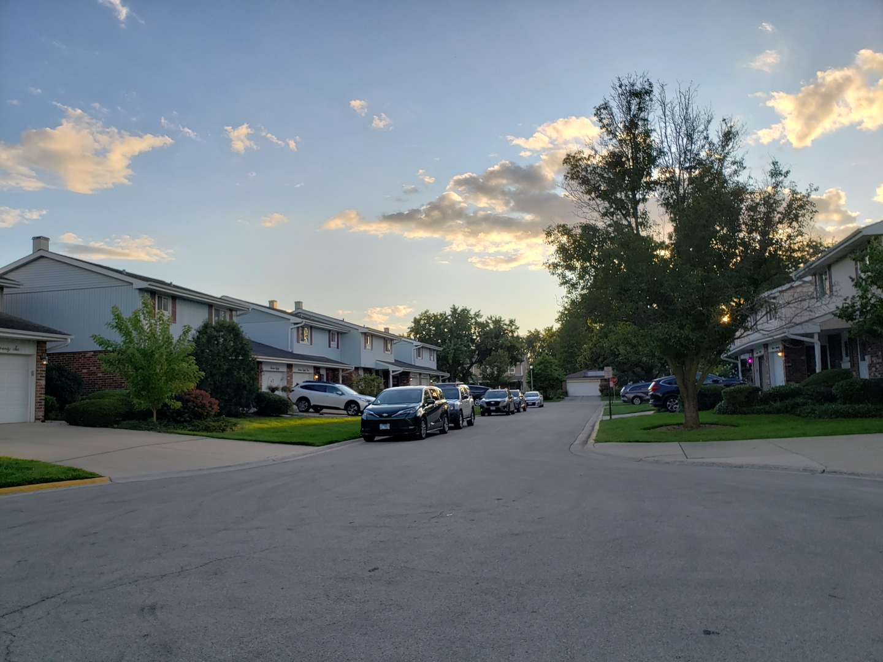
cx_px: 442
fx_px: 663
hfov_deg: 67.3
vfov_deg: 53.1
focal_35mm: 26
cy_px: 331
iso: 50
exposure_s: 1/482
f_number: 2.4
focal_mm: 4.3
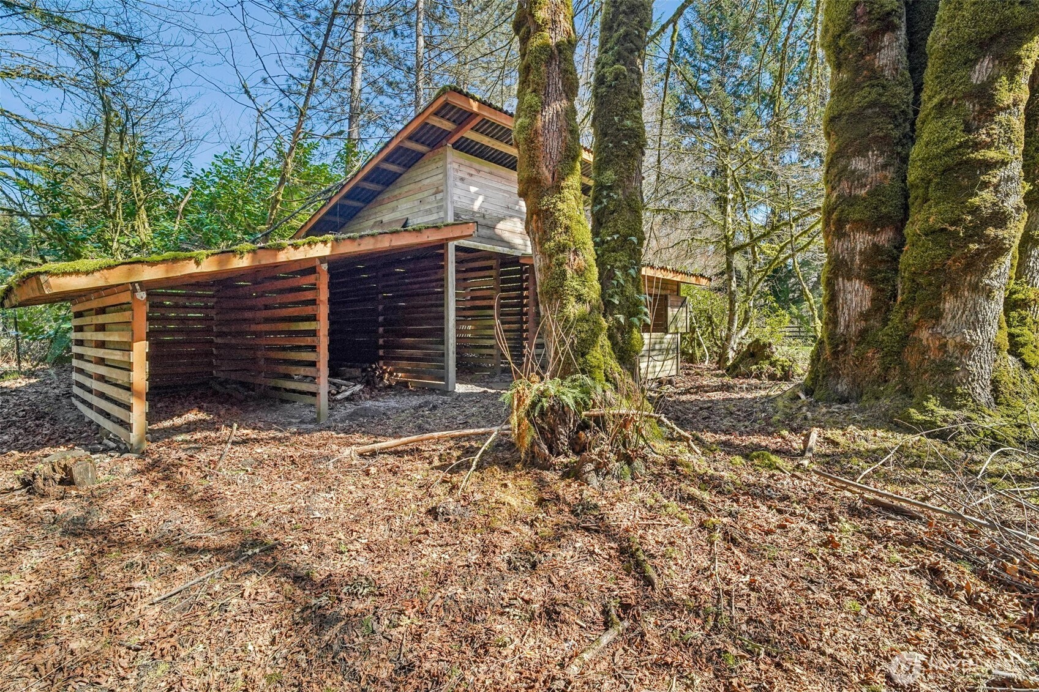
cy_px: 346
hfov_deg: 96.7
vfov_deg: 73.7
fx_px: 462
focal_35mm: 16
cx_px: 520
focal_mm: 16
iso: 1600
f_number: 8
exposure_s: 1/320
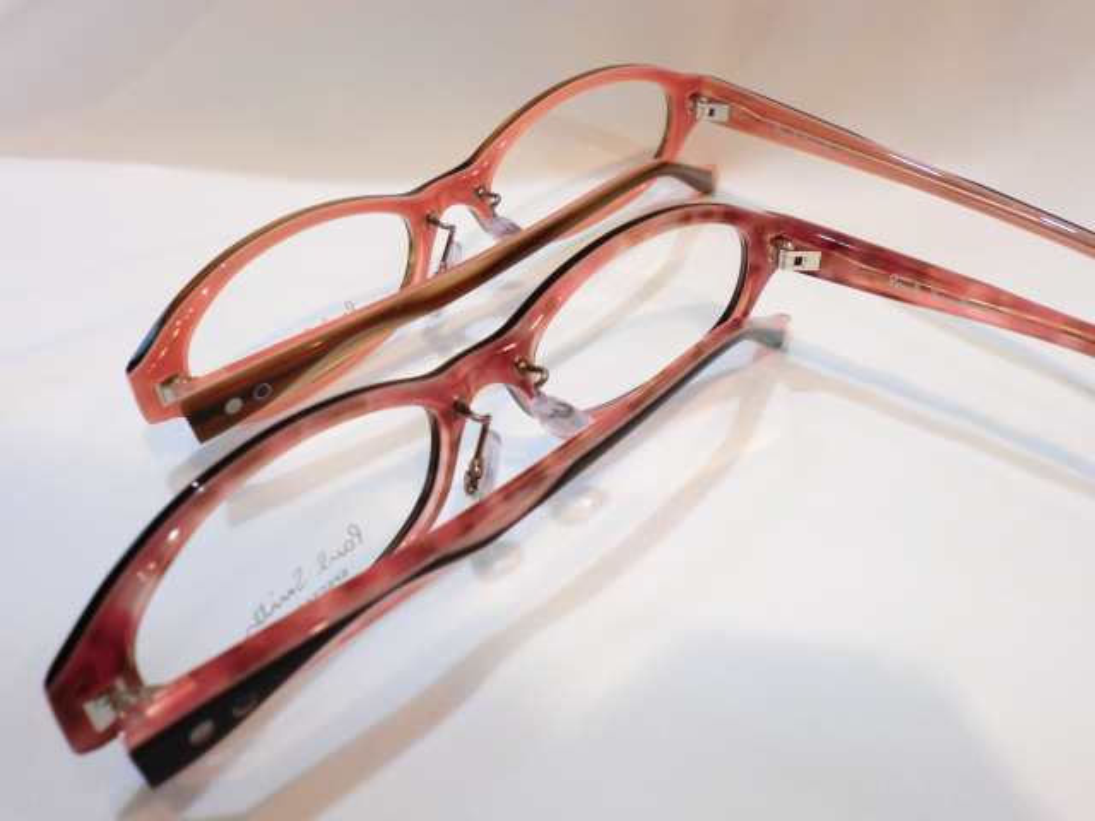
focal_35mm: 32
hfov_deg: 56.8
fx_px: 1012
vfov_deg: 44.2
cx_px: 548
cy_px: 410
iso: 100
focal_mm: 5.8
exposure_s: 1/60
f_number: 3.5
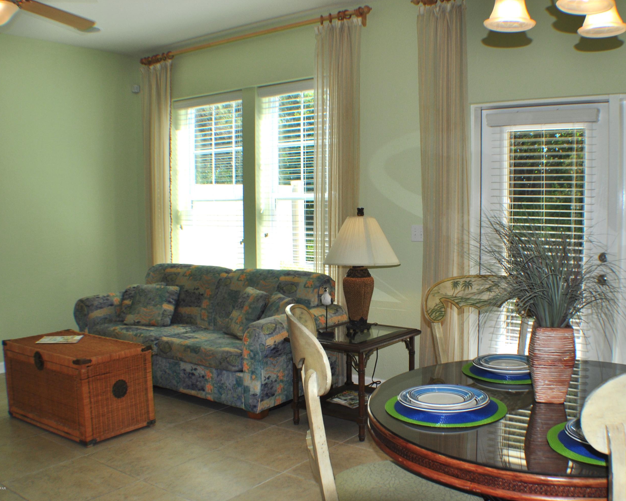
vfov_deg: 36.5
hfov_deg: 44.6
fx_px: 760
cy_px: 252
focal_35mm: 41
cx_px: 366
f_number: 7.1
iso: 250
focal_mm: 24
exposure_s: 1/200
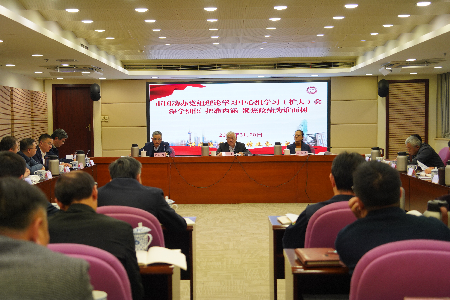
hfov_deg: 36.2
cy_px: 154
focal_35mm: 55
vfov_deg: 24.6
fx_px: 687
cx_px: 208
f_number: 3.2
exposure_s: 1/160
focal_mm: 41
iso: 640
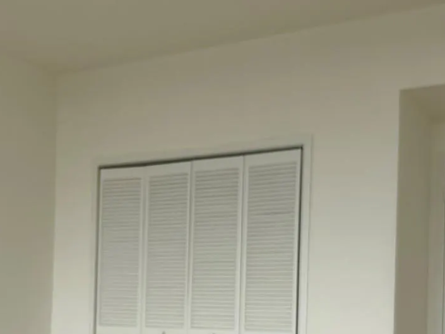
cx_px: 179
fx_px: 759
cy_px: 293
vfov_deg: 24.2
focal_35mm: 59
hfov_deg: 32.6
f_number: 1.5
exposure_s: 1/509
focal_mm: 5.7
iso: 50
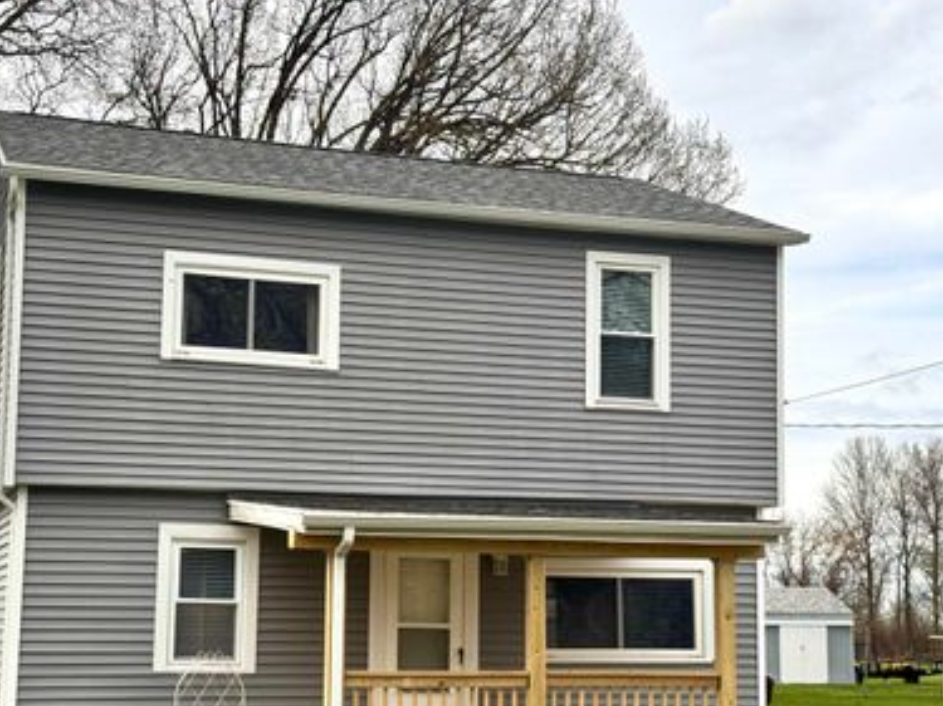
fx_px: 1743
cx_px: 392
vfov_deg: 22.9
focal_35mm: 64
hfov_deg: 30.2
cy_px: 441
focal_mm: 6.76
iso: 64
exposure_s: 1/1869
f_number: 1.78
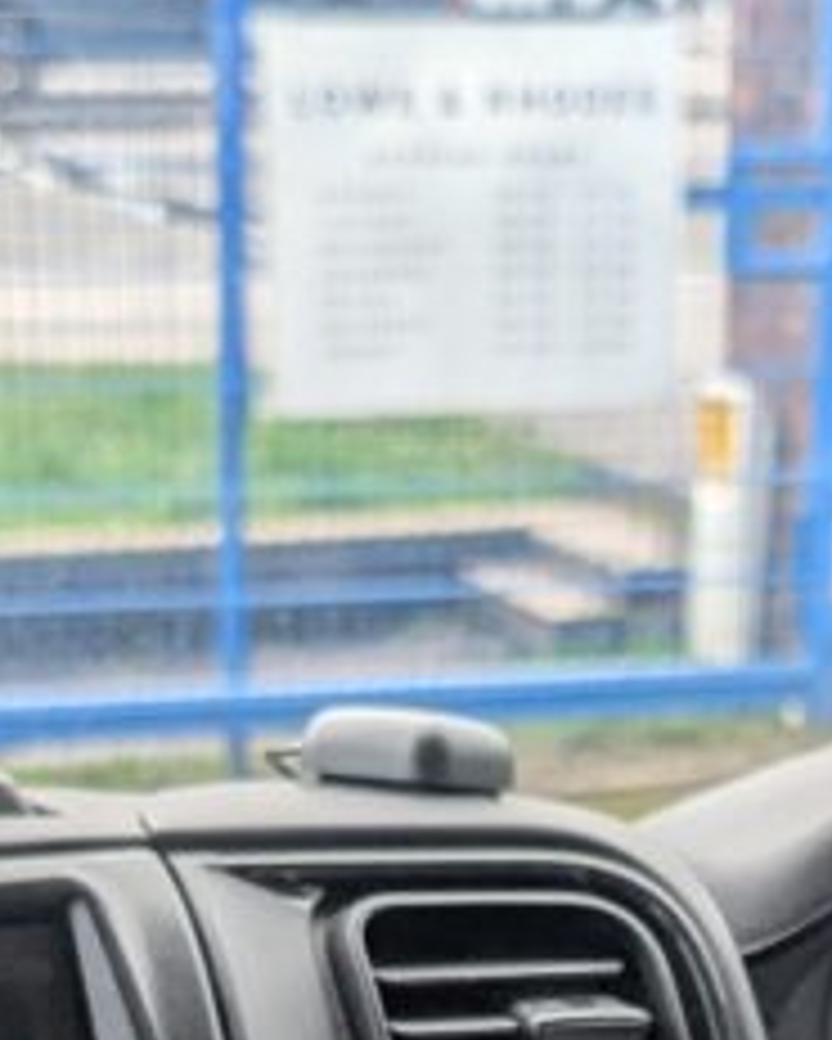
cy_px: 1321
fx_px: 3199
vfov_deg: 17.4
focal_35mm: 104
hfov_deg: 14.7
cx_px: 697
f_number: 1.68
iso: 20
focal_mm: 6.9
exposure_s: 1/1572
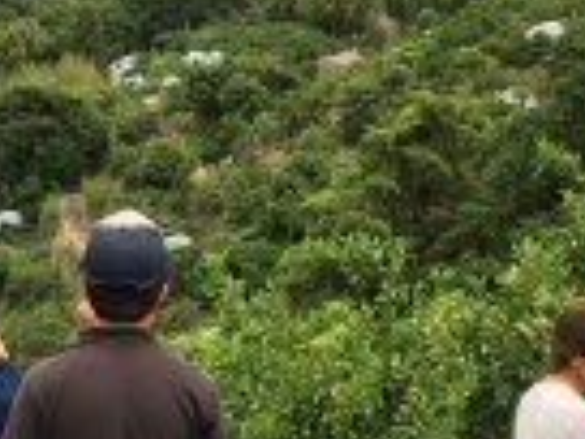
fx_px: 1808
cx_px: 142
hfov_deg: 18.3
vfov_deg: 13.6
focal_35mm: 107
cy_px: 433
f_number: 2.2
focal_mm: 4.15
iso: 25
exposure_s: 1/349
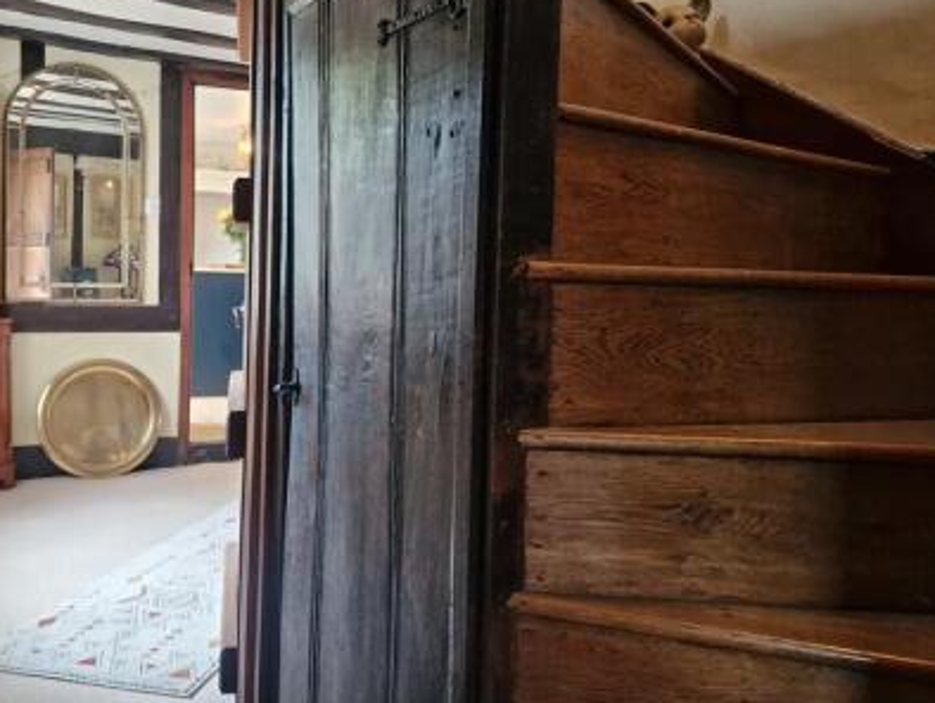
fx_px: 919
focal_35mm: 34
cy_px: 296
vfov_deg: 41.7
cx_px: 405
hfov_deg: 53.8
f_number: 1.8
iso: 500
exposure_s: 1/100
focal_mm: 6.4
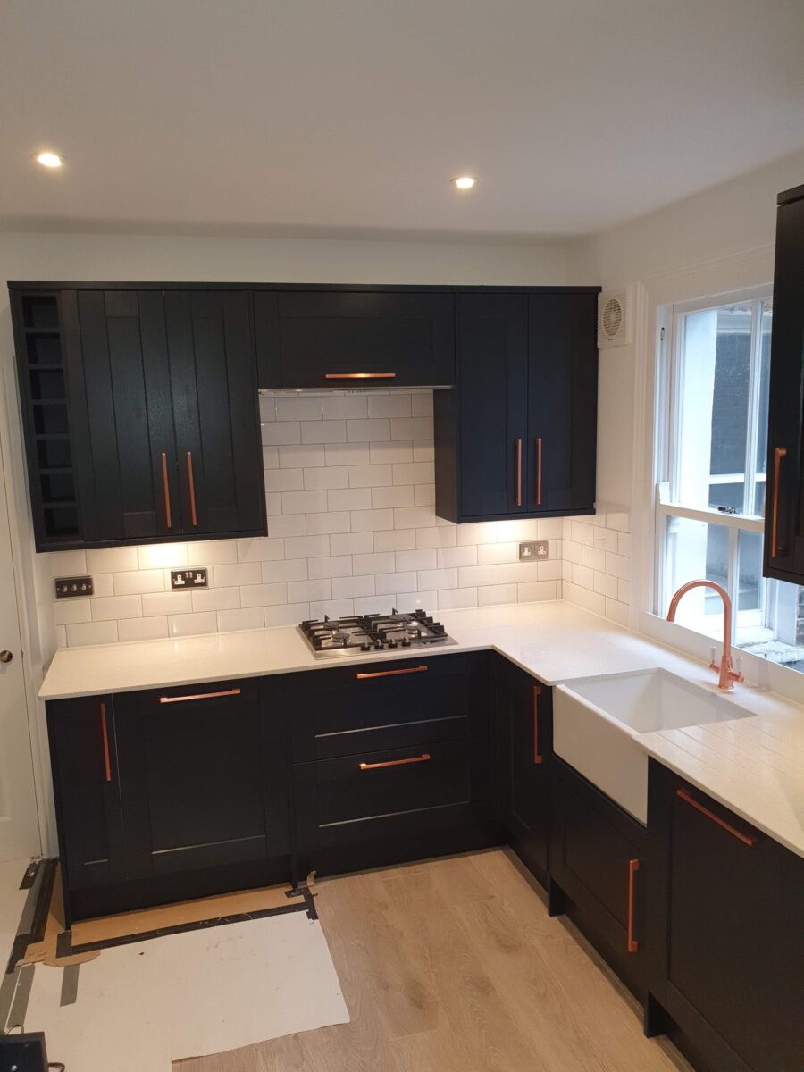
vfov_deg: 67.3
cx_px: 402
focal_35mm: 26
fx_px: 805
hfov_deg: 53.1
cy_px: 536
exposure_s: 1/33
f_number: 2.4
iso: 100
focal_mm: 4.32
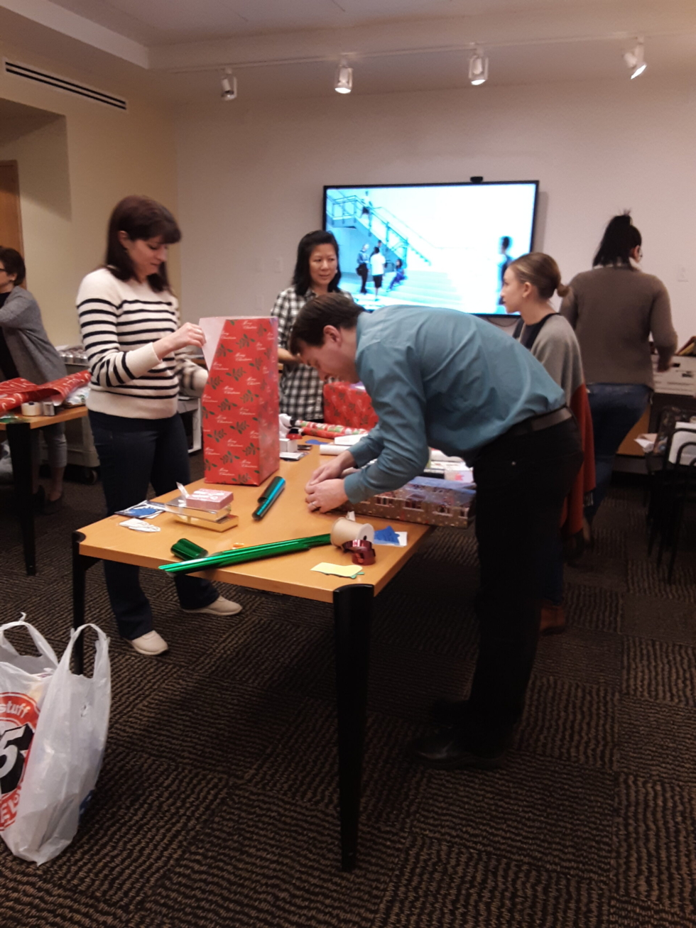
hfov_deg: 49.7
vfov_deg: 63.4
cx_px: 348
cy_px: 464
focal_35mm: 28
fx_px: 751
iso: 100
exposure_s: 1/40
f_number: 1.9
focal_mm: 2.91
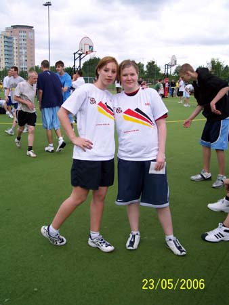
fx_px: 335
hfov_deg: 37.8
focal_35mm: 38
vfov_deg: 49.0
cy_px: 152
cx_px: 114
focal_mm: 8
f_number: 2.8
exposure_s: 1/700
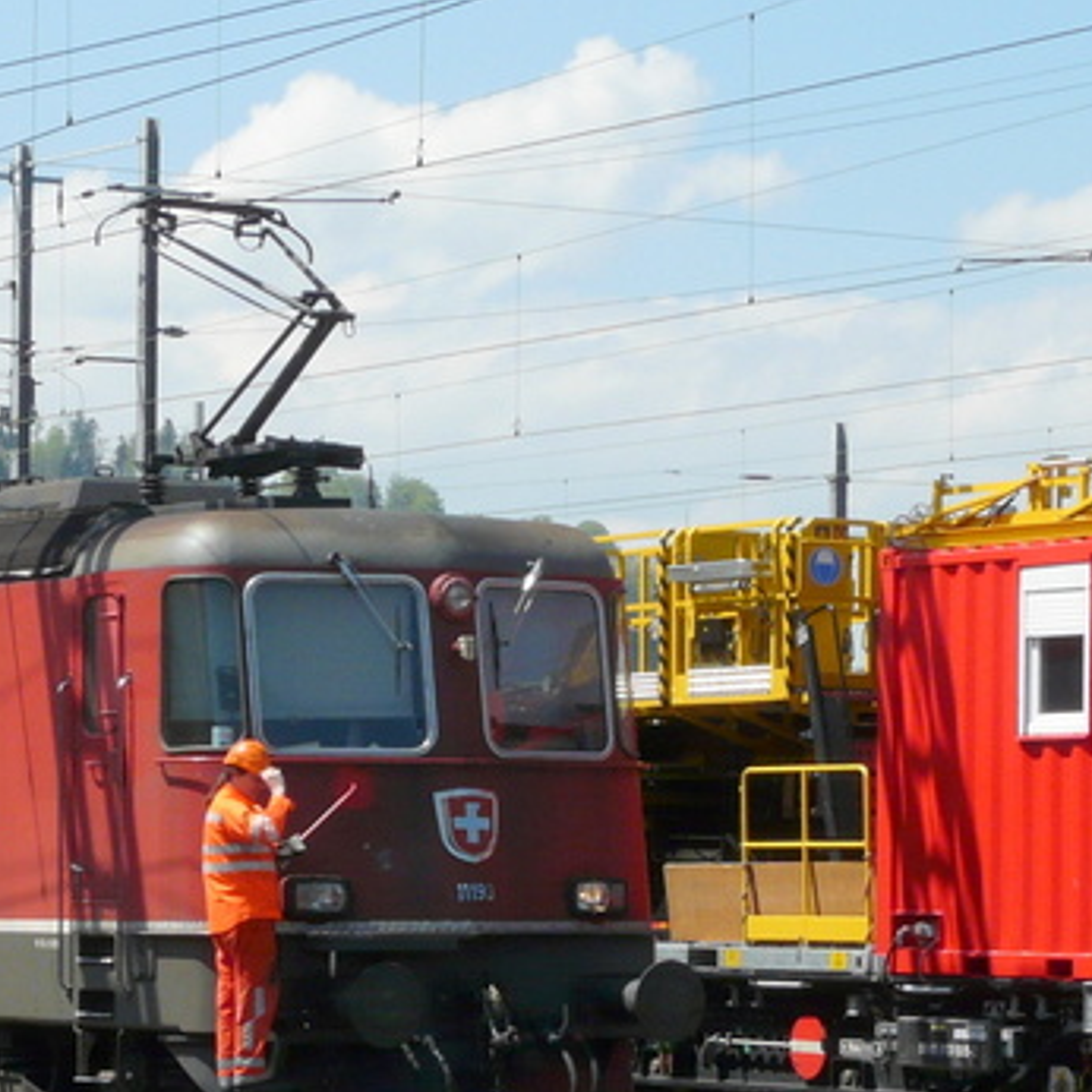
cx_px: 581
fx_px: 5568
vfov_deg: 11.2
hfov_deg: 11.2
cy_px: 697
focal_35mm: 156
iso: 100
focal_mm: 10
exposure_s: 1/500
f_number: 5.6
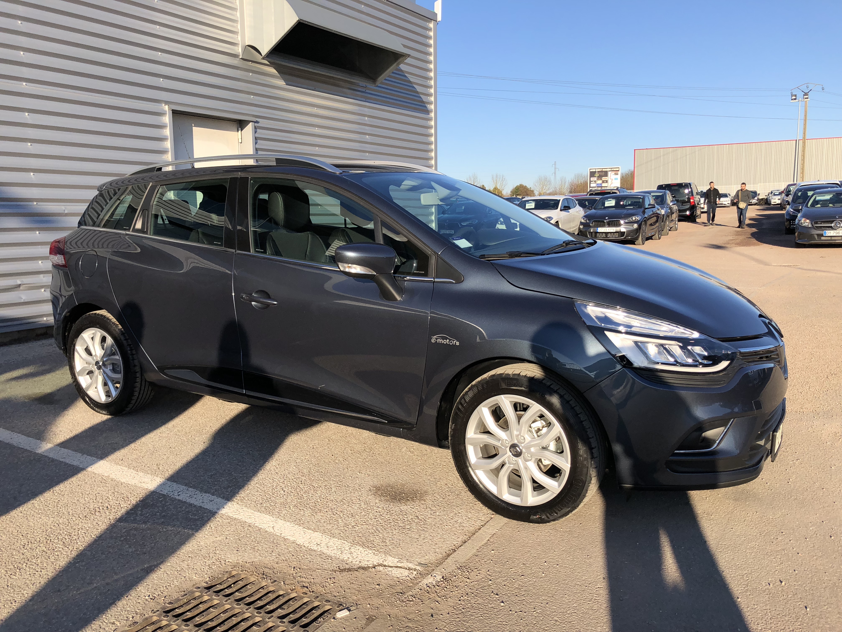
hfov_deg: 63.4
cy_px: 316
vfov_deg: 49.7
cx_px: 421
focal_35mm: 28
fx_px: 681
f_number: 1.8
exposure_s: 1/1567
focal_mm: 3.99
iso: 20
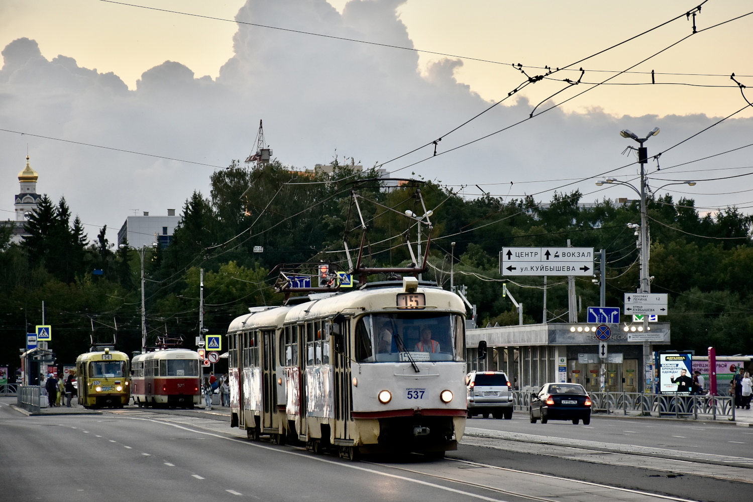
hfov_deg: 13.0
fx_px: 3294
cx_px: 376
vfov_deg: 8.7
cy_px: 251
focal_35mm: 158
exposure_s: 1/320
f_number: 5.6
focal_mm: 105
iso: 640
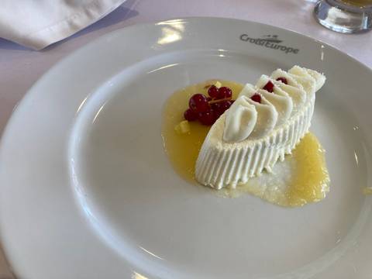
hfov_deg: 63.4
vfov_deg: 49.7
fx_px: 301
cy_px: 140
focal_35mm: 28
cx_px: 186
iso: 40
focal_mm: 3.99
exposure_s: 1/100
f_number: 1.8
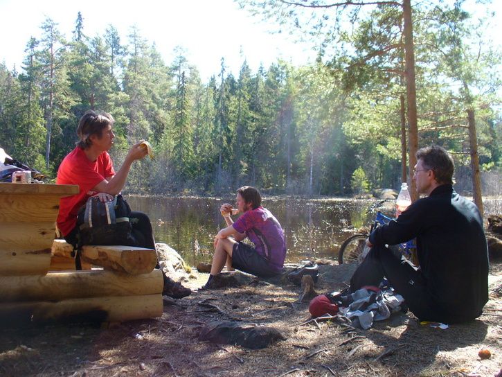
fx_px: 537
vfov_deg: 38.7
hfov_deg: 50.1
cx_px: 251
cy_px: 188
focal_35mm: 37
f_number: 2.8
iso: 64
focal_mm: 6.1
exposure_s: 1/125
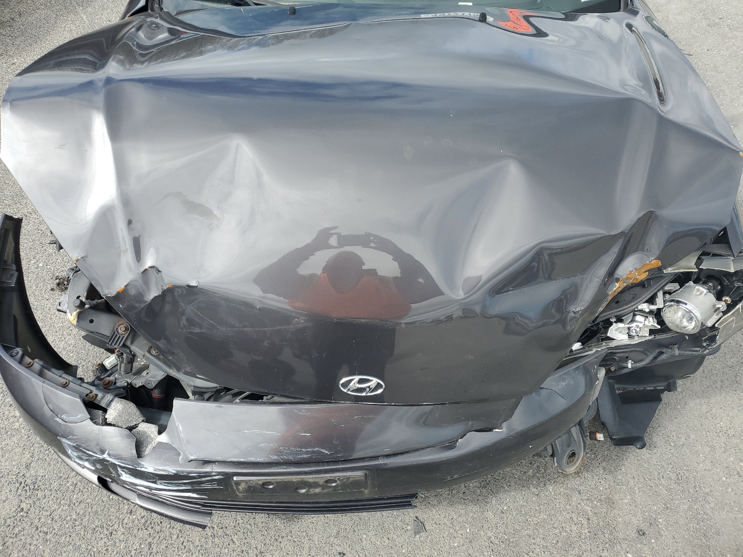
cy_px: 278
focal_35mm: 26
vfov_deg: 53.1
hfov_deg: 67.3
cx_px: 372
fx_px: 558
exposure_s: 1/1250
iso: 50
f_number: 1.5
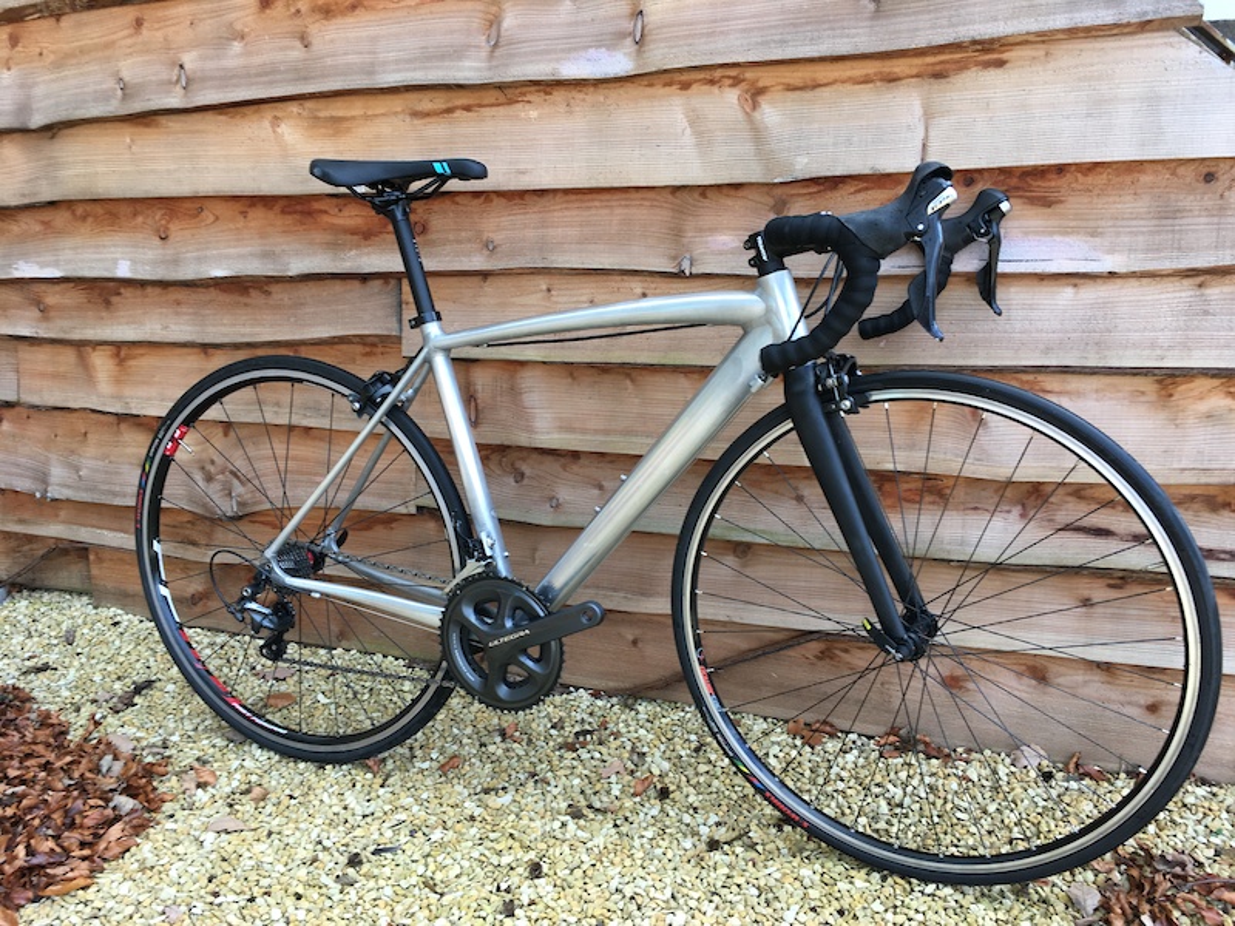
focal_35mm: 29
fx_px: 1035
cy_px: 463
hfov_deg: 61.7
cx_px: 618
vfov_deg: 48.2
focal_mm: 4.15
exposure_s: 1/100
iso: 25
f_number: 2.2
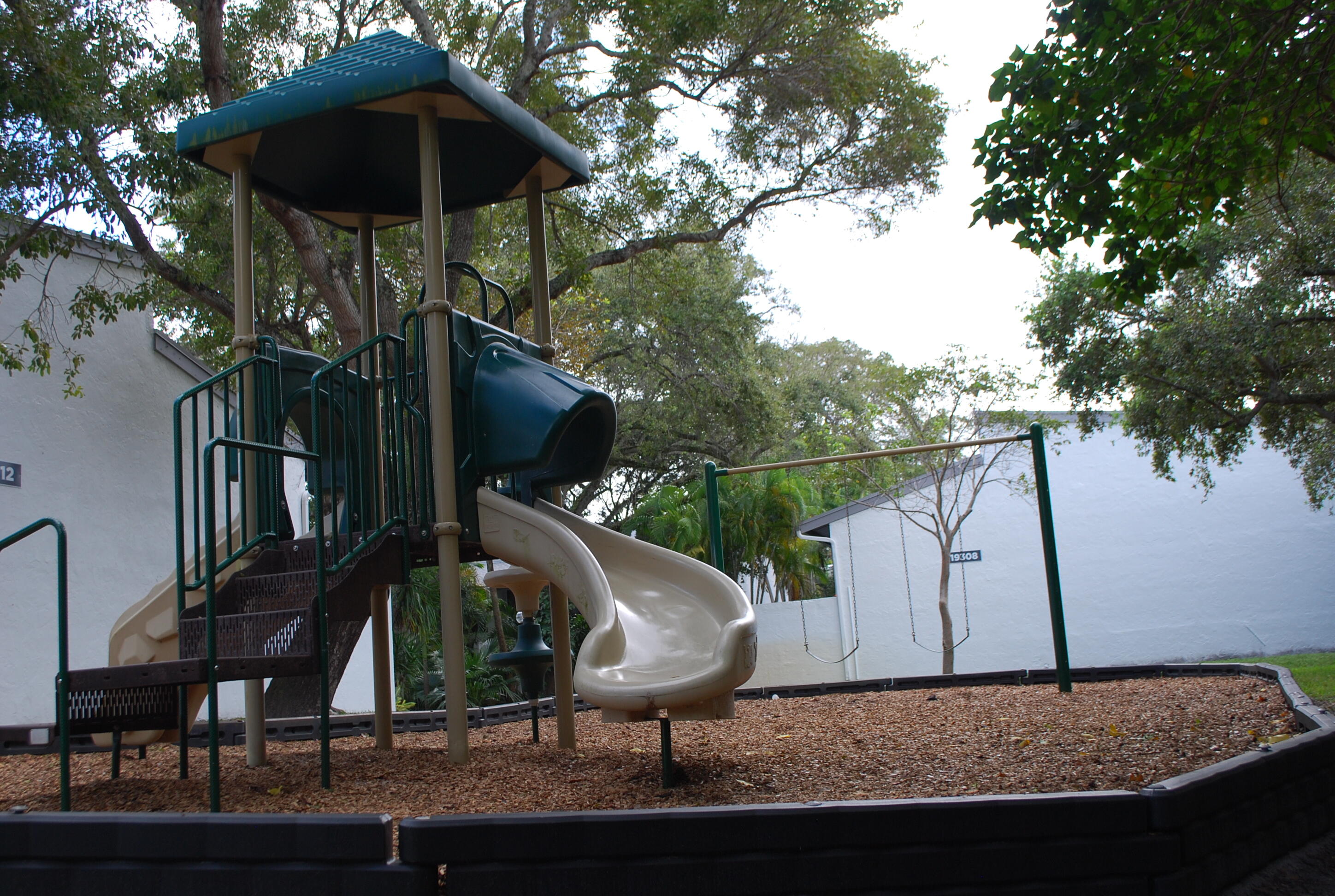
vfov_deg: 37.0
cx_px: 668
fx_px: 1338
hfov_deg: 53.0
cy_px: 448
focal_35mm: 36
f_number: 5.6
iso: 180
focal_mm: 24
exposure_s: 1/125
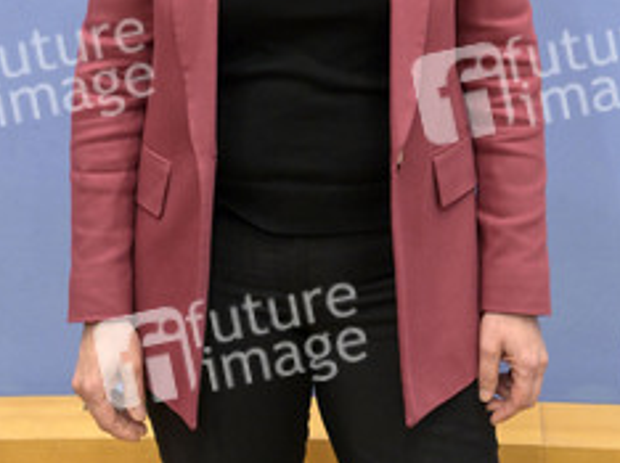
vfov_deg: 14.1
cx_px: 307
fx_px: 1825
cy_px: -50
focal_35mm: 102
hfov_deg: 19.3
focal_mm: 62
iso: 5000
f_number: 5.6
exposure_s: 1/400
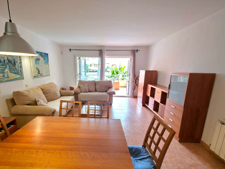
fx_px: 104
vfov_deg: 77.9
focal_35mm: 16
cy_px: 93
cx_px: 102
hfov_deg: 94.2
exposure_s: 1/50.3
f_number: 1.9
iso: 100
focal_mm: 2.2
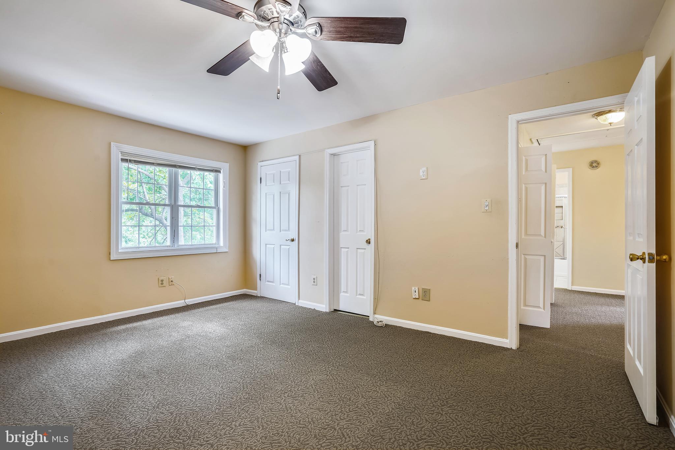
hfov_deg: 96.7
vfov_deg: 73.7
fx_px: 300
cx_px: 338
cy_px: 225
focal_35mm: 16
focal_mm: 16
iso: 100
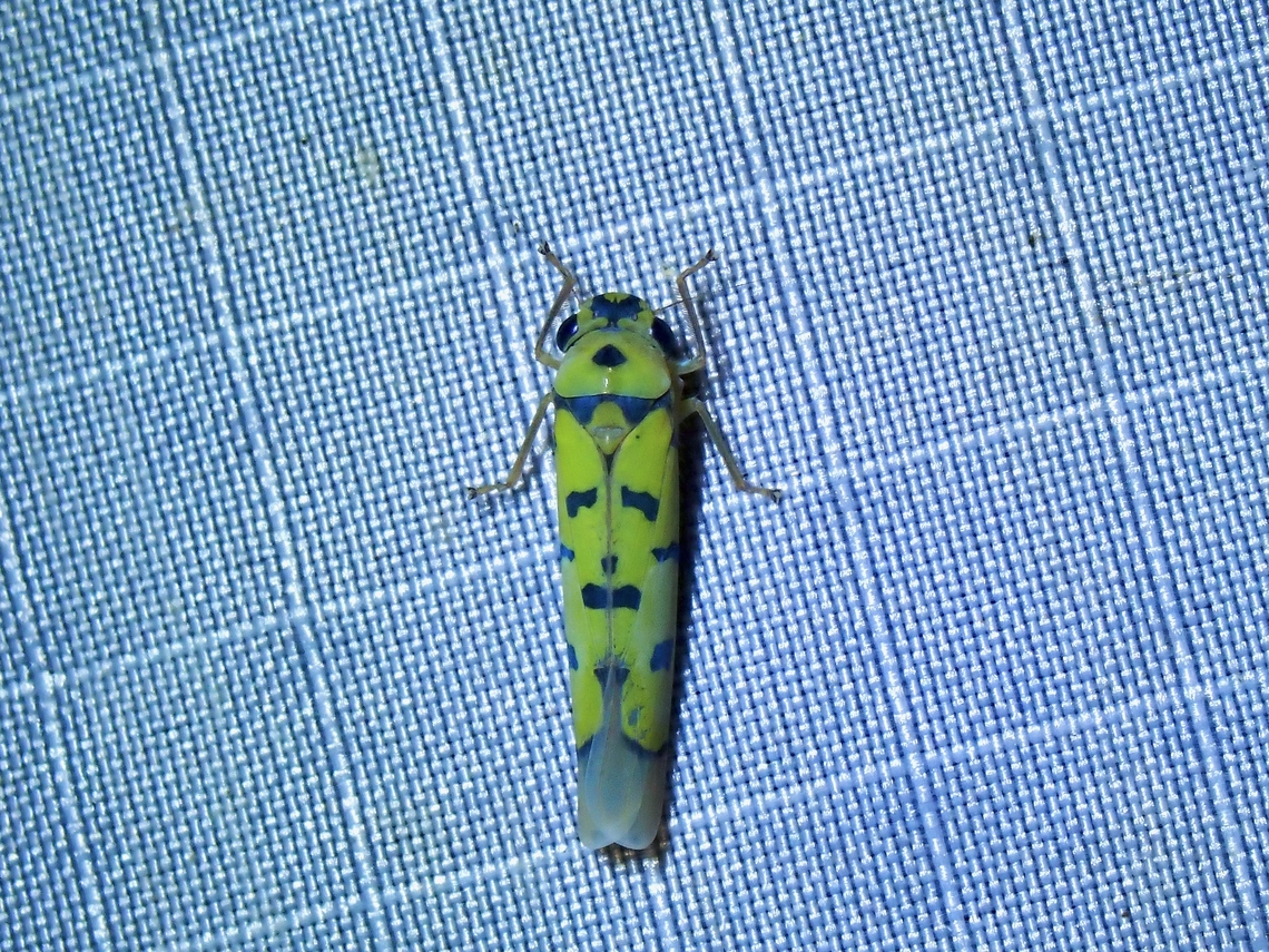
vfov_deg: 14.8
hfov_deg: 19.6
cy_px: 476
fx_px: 3666
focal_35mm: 100
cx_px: 634
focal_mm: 18
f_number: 18
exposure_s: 1/500
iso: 100
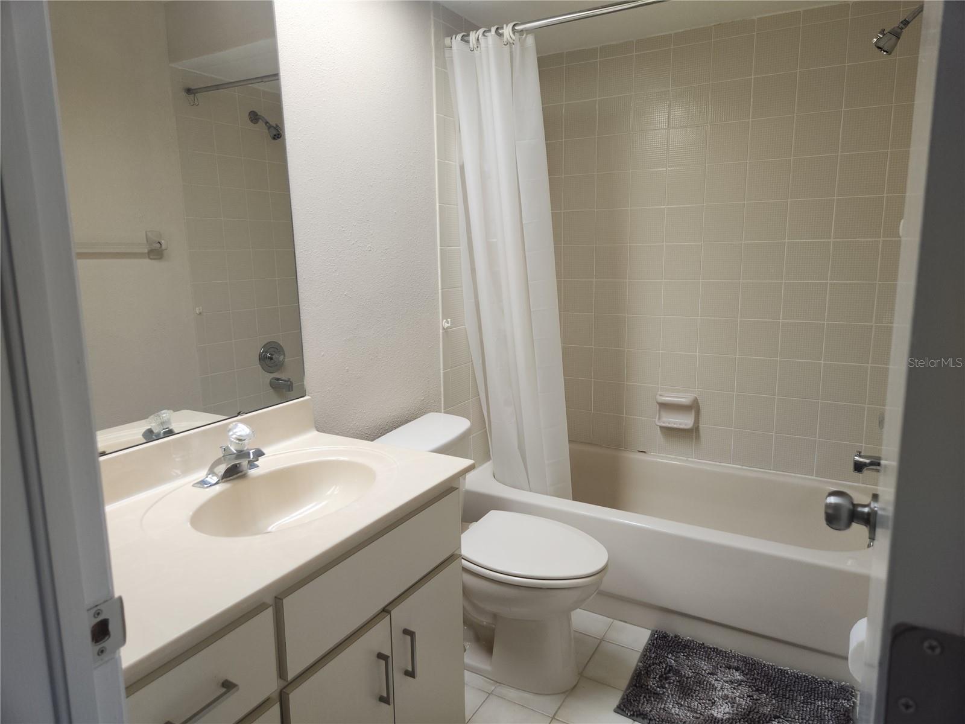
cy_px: 362
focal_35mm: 23
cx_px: 482
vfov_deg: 58.9
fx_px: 641
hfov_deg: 73.9
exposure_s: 1/20
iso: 20
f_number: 1.8
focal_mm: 5.4
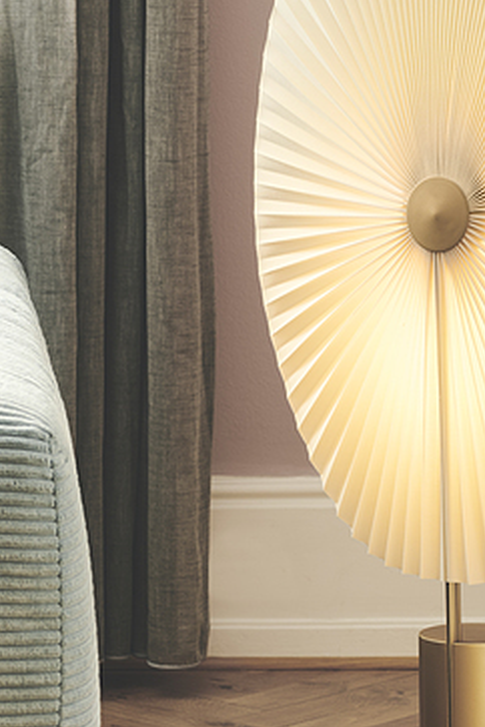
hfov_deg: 6.8
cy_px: 315
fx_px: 4102
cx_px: 226
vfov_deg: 10.1
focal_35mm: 203
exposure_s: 4
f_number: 8
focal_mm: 85
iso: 100
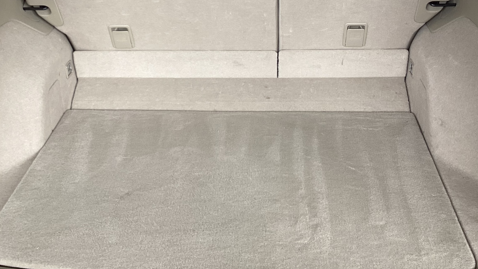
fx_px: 608
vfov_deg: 24.6
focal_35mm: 48
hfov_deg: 42.9
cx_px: 235
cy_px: 59
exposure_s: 1/50
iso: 50
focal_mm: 3.3
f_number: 2.4
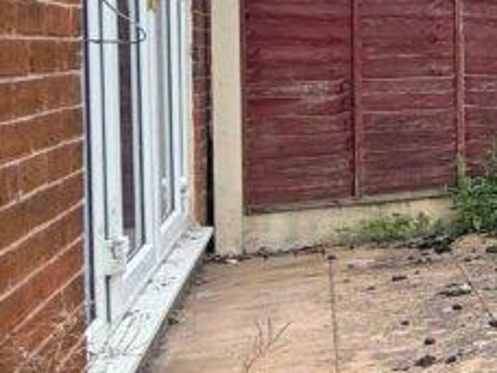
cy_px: 44
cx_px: 1007
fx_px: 905
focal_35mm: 63
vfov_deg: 22.8
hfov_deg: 18.7
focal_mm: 2.22
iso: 64
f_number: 2.2
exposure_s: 1/853
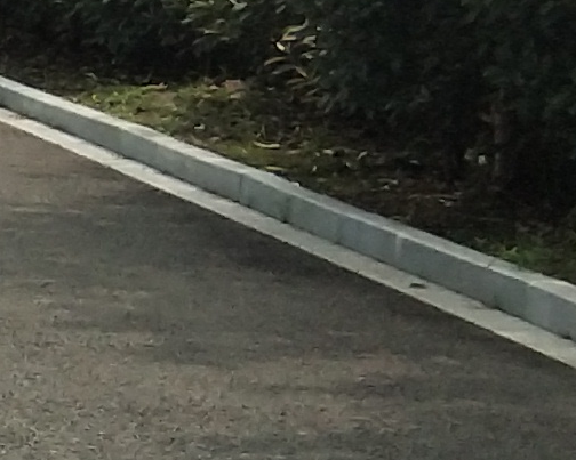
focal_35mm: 250
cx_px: -1409
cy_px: 158
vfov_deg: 6.2
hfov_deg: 6.7
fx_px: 4261
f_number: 2.2
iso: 50
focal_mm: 3.69
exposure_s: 1/974
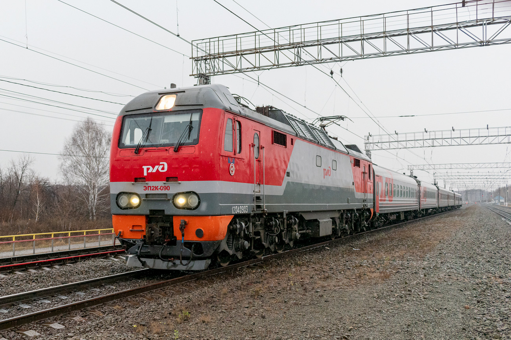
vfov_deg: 43.6
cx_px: 256
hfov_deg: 61.9
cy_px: 170
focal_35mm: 30
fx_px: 426
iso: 800
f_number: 3.8
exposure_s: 1/800
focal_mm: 20
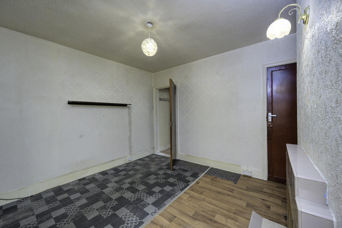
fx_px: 133
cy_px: 114
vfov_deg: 81.2
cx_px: 171
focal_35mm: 14
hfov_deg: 104.2
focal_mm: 14
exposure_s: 1/60
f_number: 8
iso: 320
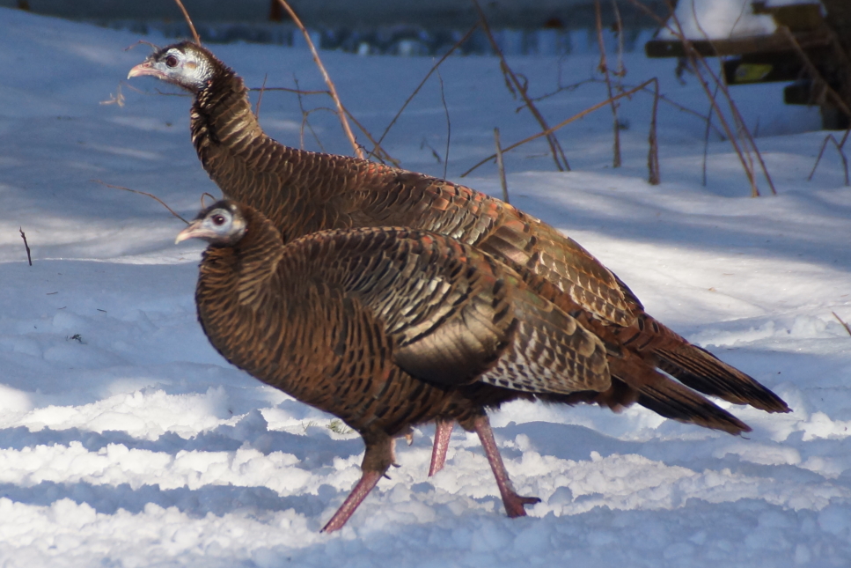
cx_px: 429
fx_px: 9149
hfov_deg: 5.3
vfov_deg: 3.6
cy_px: 282
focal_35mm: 387
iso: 400
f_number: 6.3
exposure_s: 1/400
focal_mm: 250
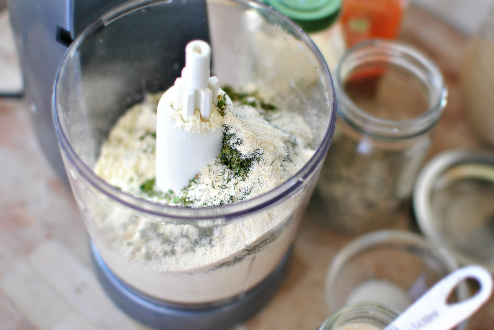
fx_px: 721
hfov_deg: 37.8
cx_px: 247
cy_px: 165
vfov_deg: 25.8
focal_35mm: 52
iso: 280
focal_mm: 35
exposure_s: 1/125
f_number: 2.2
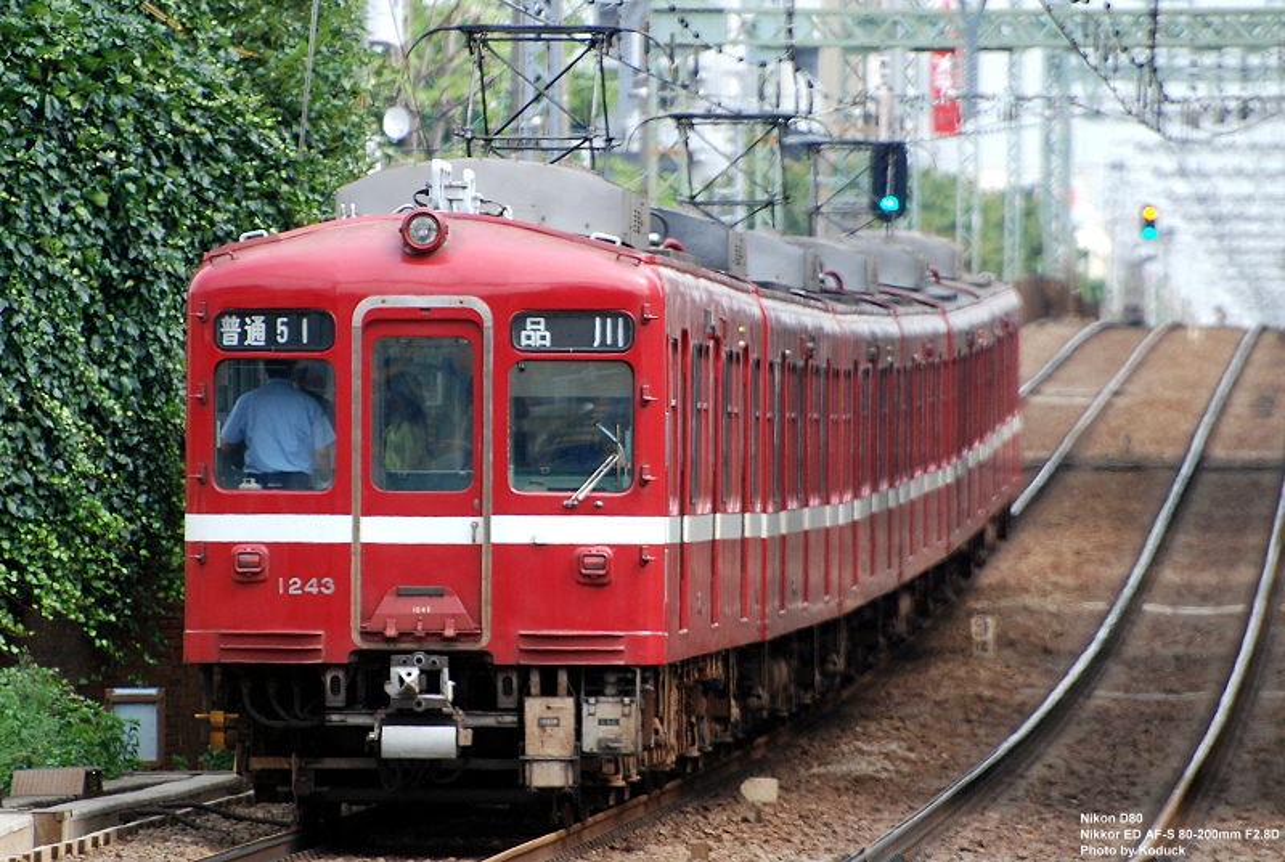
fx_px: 16095
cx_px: 642
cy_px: 431
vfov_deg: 3.1
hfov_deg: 4.6
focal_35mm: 450
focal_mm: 300
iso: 400
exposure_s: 1/400
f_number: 5.6
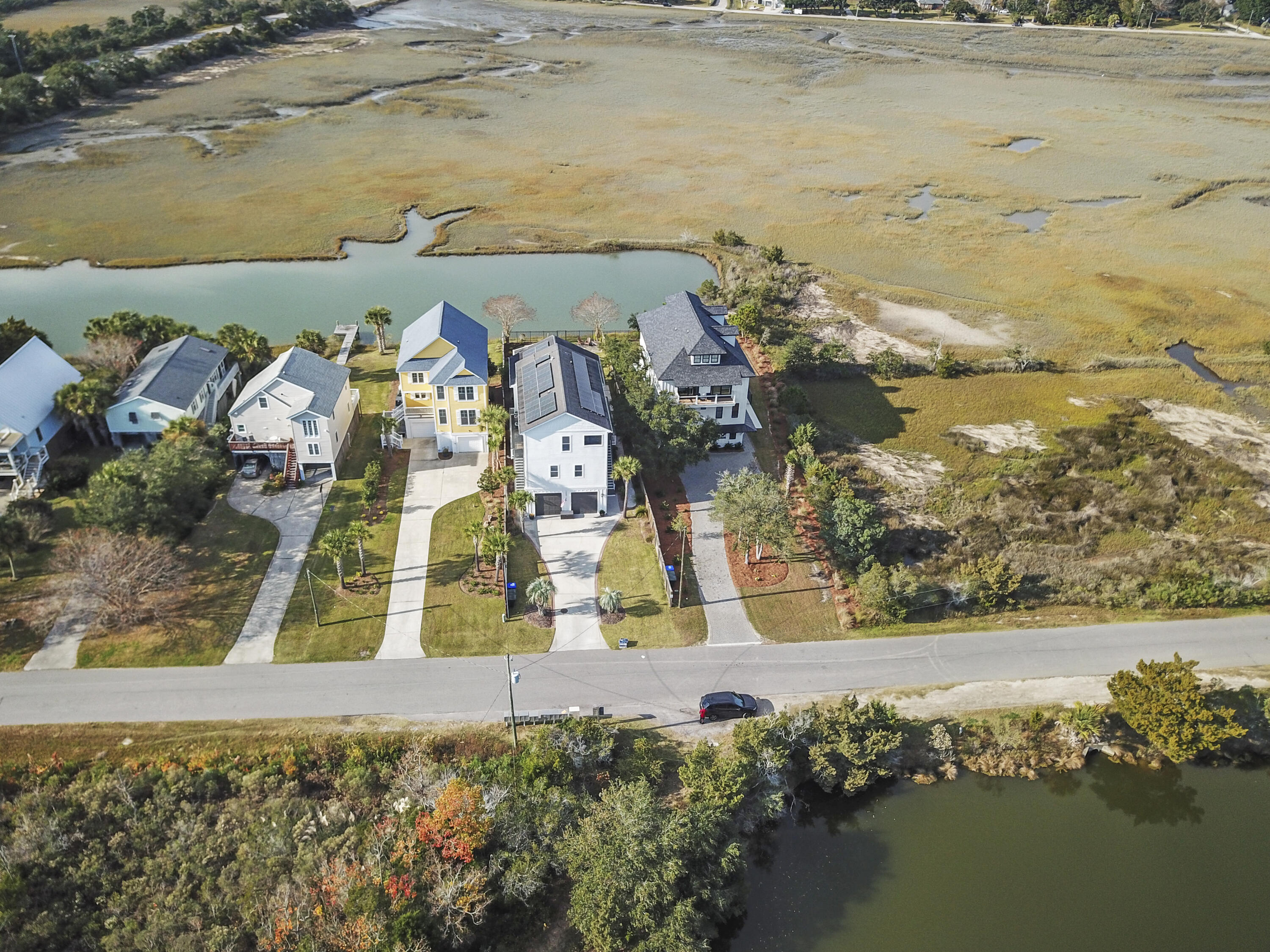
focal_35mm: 26
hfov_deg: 67.3
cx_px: 635
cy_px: 476
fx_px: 954
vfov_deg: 53.1
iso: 100
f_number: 2.2
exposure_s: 1/950
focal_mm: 4.73
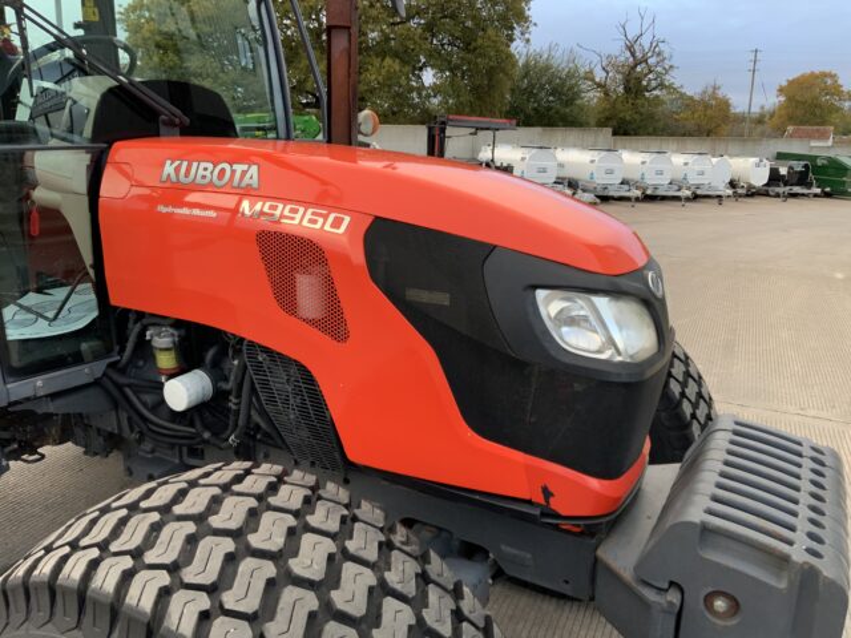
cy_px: 319
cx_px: 426
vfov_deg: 48.2
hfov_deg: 61.7
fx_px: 713
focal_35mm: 29
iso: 40
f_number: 1.8
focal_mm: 3
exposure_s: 1/122
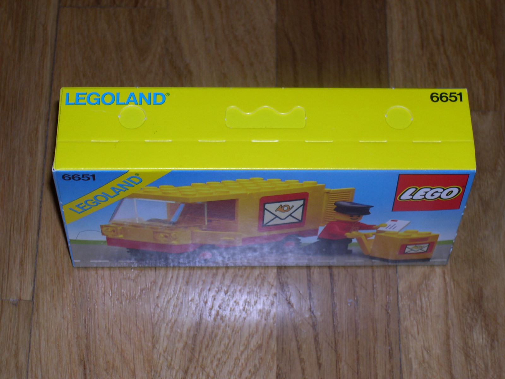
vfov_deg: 15.2
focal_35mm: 97
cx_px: 252
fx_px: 1415
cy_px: 190
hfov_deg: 20.2
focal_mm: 20.5
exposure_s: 1/60
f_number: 4.6
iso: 100
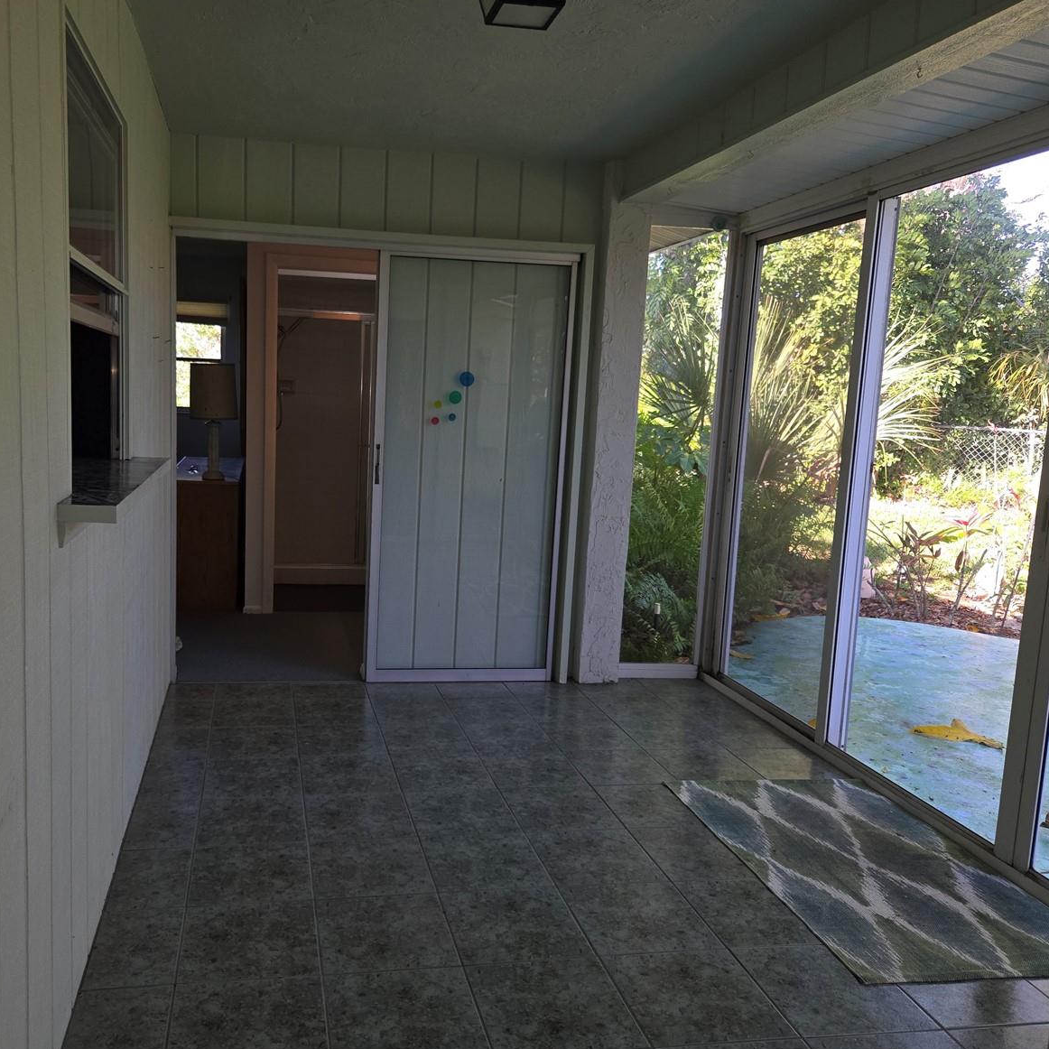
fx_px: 960
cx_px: 429
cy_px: 534
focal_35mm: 28
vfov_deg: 57.3
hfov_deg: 56.9
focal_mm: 5.4
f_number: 1.8
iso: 50
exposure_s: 1/120
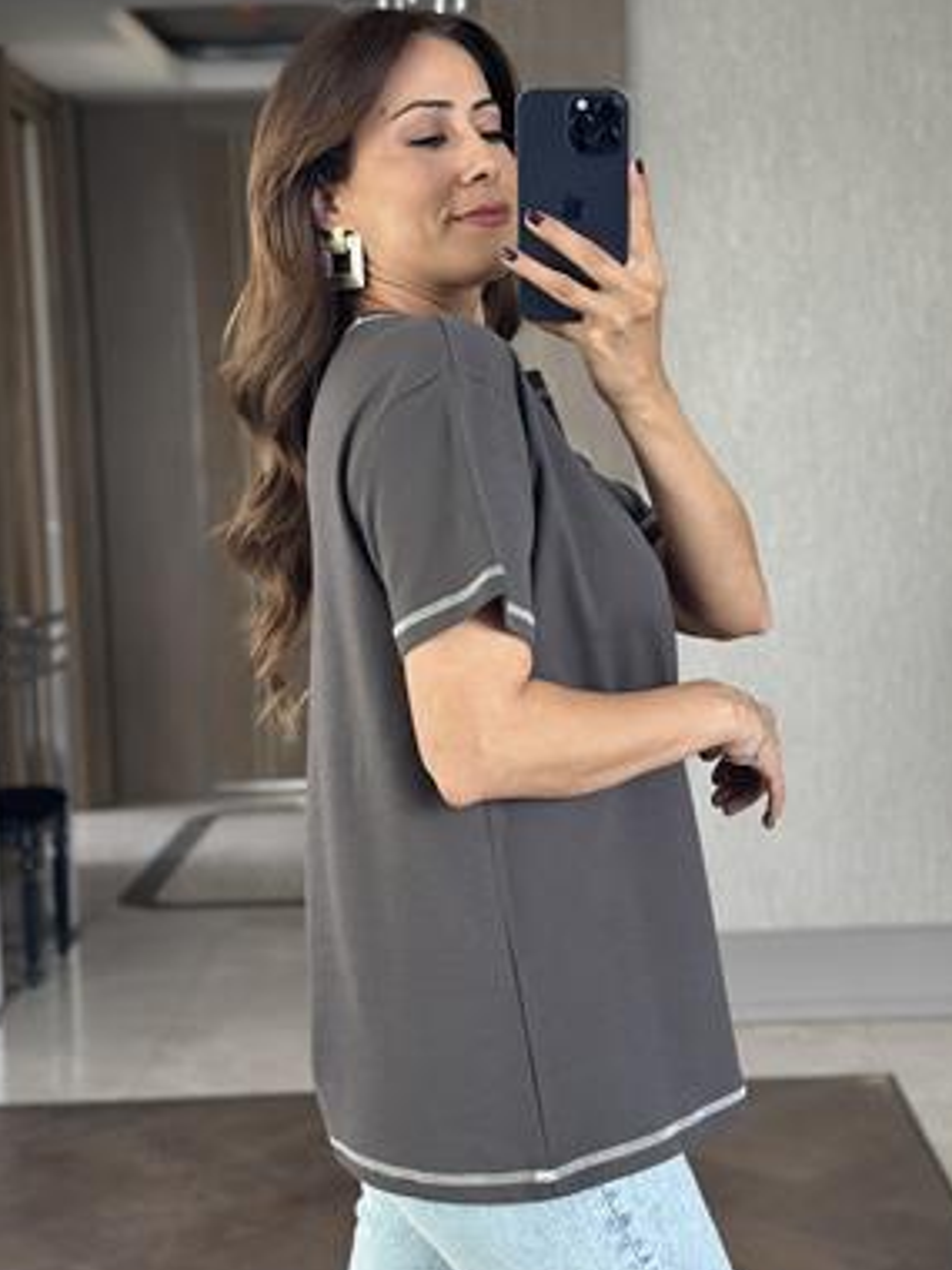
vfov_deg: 30.3
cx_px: 511
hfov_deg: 22.9
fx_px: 2347
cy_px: 618
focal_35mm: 64
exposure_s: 1/86
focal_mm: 6.86
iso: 125
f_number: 1.78
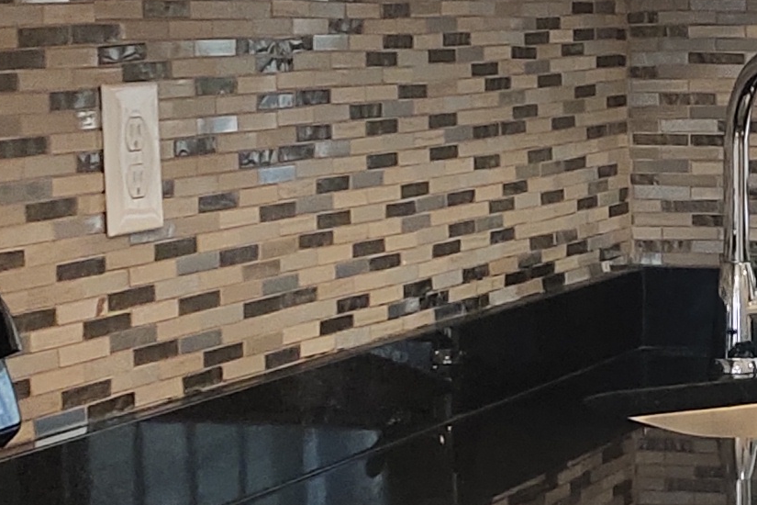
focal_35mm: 116
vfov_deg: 11.8
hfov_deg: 16.5
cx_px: 1045
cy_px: 221
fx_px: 2439
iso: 848
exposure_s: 1/100
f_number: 1.79
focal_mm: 4.76
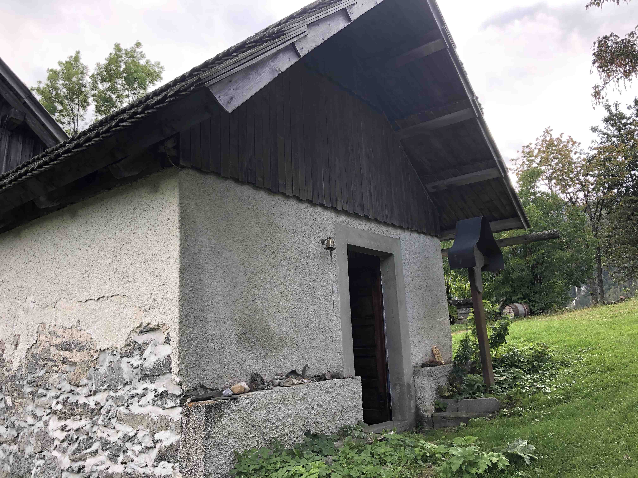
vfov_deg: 49.7
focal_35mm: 28
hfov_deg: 63.4
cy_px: 239
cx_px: 319
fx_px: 516
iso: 20
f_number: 1.8
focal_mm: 3.99
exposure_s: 1/241
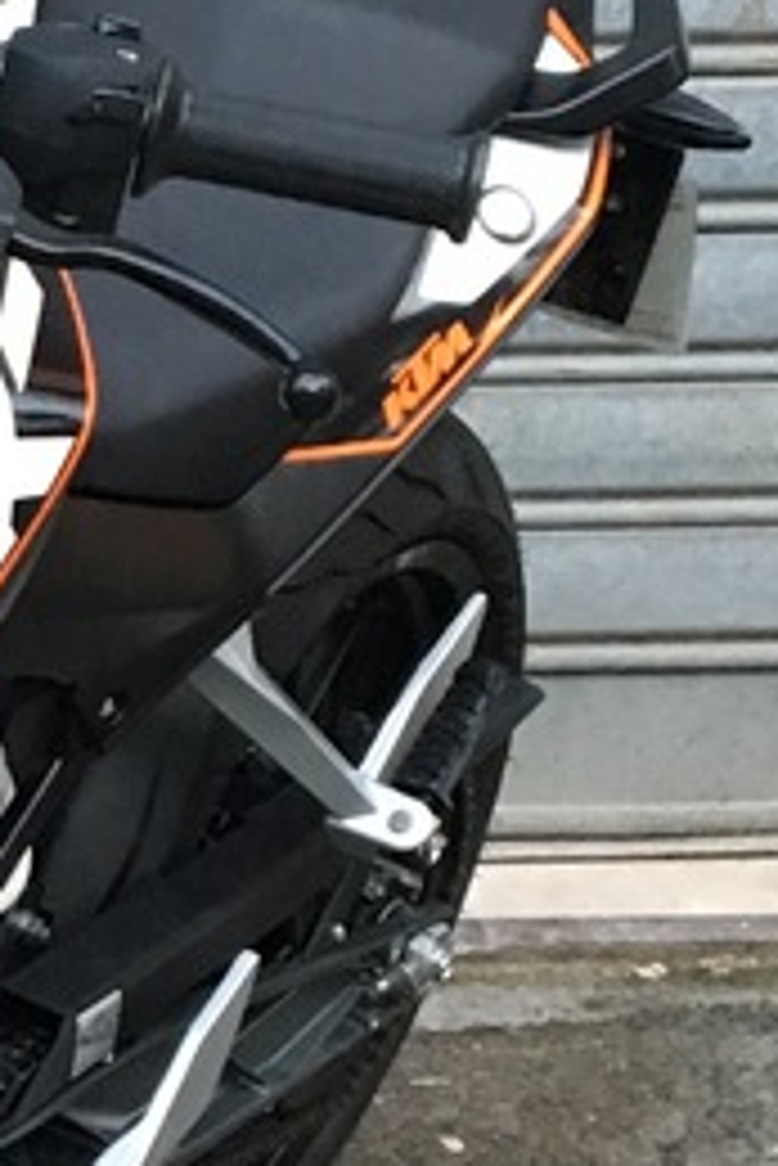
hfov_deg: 8.9
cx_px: -562
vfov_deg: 13.7
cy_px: 770
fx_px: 4823
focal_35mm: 149
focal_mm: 4.15
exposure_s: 1/20
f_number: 2.2
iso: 200
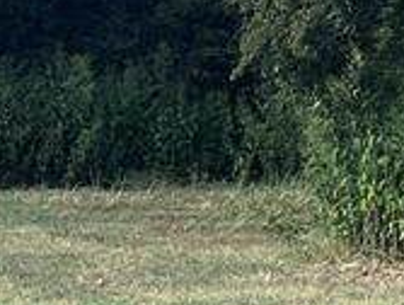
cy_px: -51
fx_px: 1860
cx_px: 803
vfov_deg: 9.3
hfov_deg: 11.2
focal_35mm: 159
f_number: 1.5
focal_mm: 5.7
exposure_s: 1/1779
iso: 50
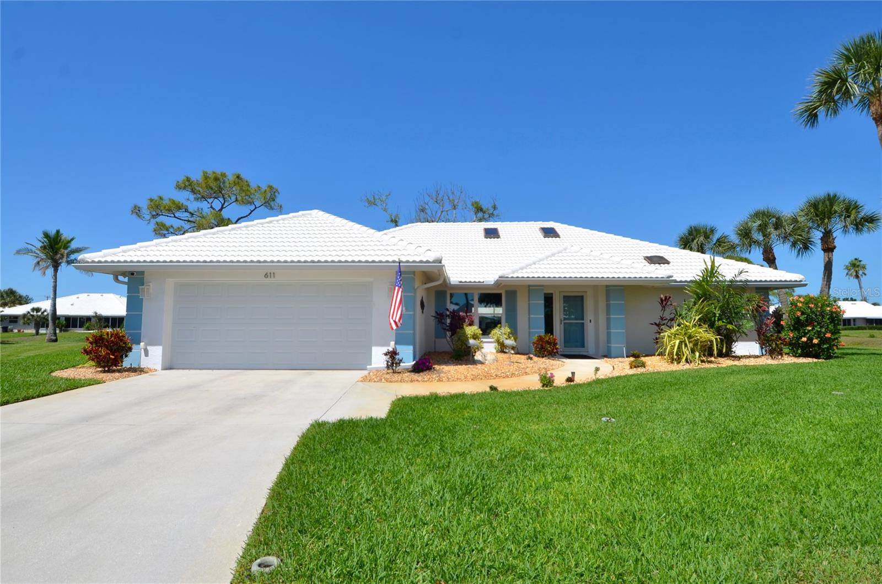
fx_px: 880
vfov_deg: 36.7
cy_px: 292
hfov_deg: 53.2
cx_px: 441
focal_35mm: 36
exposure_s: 1/400
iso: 100
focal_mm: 24
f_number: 10
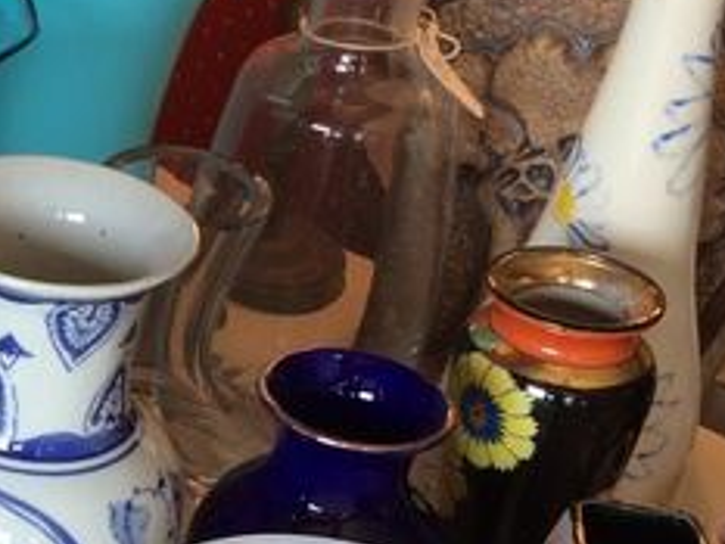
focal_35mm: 116
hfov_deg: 15.7
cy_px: 406
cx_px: -348
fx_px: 2431
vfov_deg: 12.7
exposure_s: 1/60
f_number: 2.2
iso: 32
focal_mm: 4.12
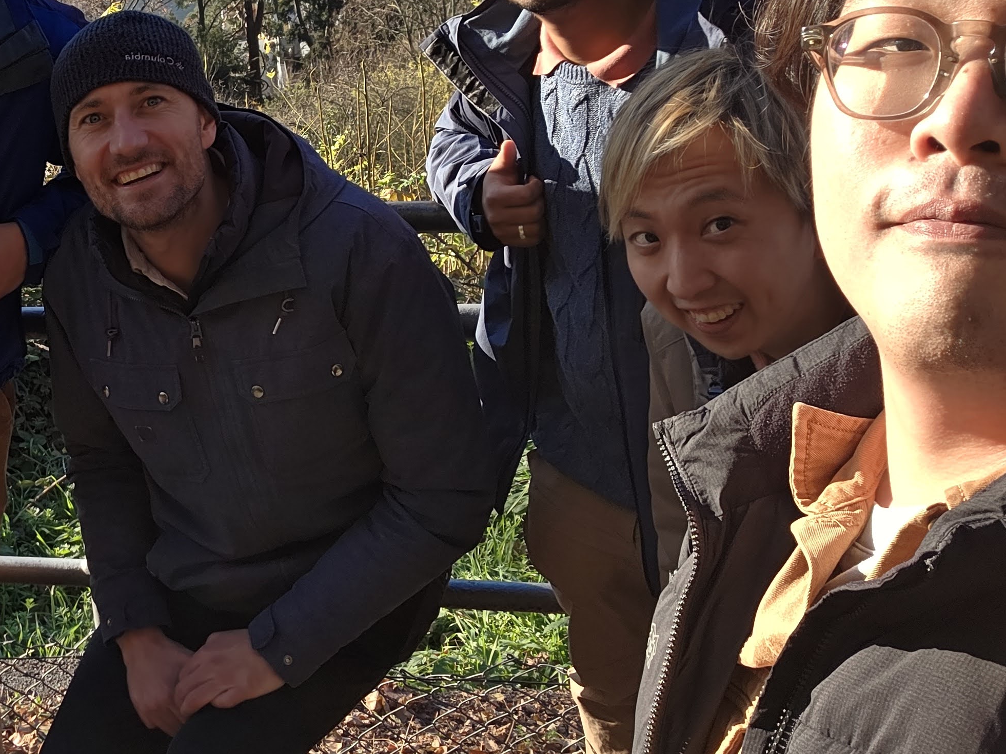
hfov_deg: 34.7
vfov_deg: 28.5
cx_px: 47
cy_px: 304
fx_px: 1482
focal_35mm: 51
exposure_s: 1/246
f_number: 2.2
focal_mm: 3.3
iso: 25
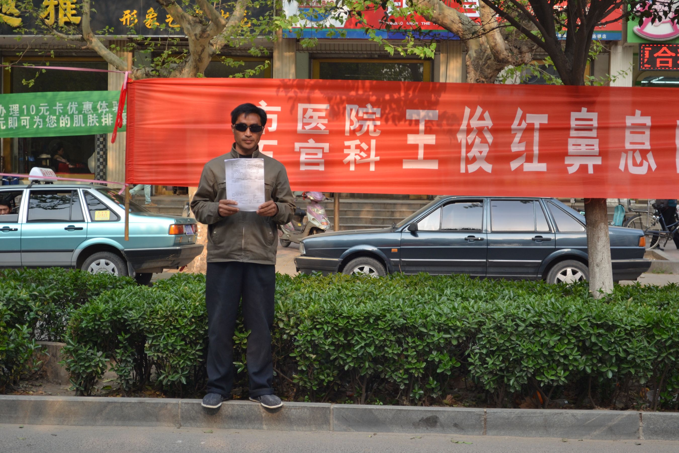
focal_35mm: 69
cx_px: 340
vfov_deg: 19.7
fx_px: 1301
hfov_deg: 29.2
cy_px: 226
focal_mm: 46
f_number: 5.6
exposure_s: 1/125
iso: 180
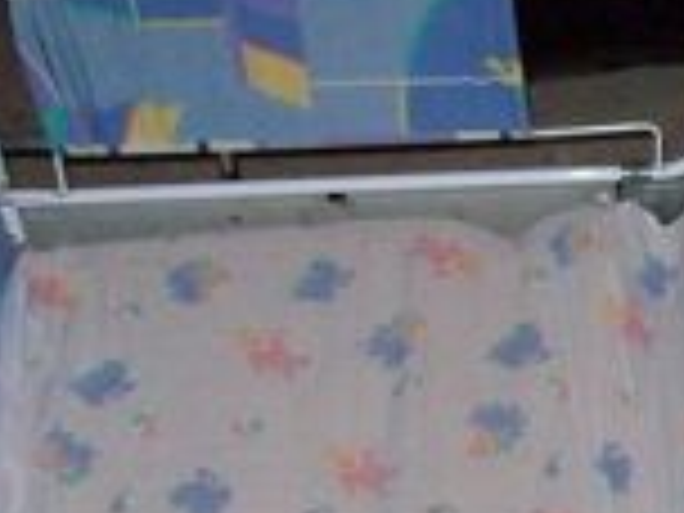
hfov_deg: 16.6
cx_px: 788
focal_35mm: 114
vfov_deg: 12.9
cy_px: 486
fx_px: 2253
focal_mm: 6
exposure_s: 1/64
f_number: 2.7
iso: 200
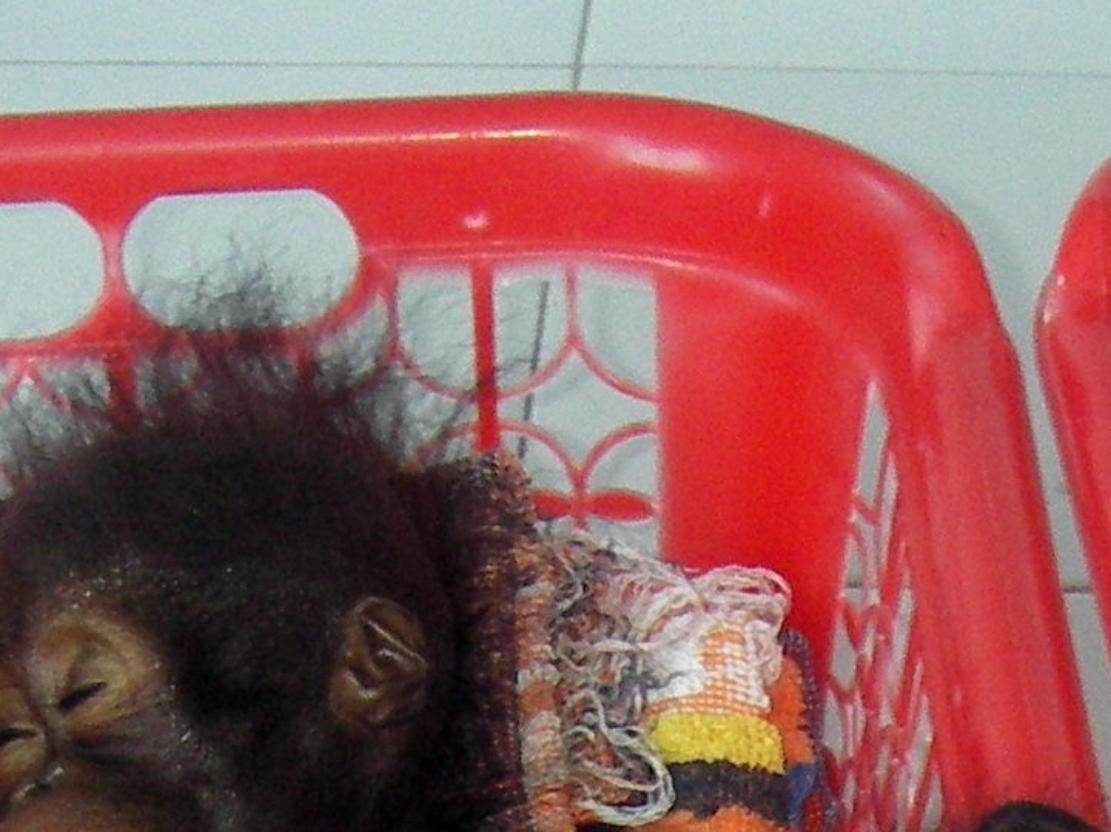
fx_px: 4331
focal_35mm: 135
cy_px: 1314
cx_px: 1171
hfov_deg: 14.3
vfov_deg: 10.5
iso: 100
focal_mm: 6.3
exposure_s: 1/30
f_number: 3.3
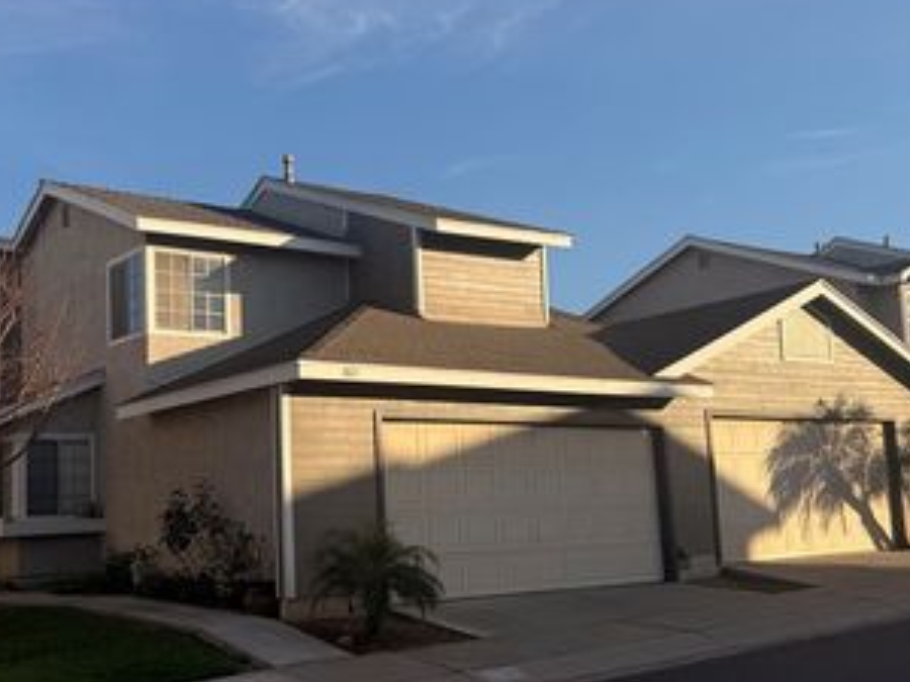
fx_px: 1052
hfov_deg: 45.9
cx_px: 282
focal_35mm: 40
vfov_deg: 35.9
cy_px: 383
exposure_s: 1/3953
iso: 80
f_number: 1.78
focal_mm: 6.76
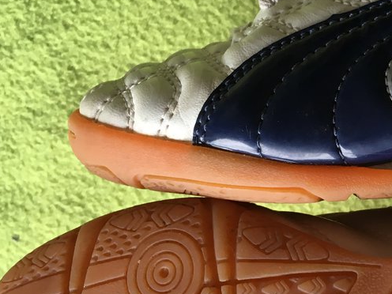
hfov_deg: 23.2
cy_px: 181
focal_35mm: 78
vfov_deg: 18.9
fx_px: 883
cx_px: 449
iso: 32
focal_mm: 4.15
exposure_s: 1/33
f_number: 2.2
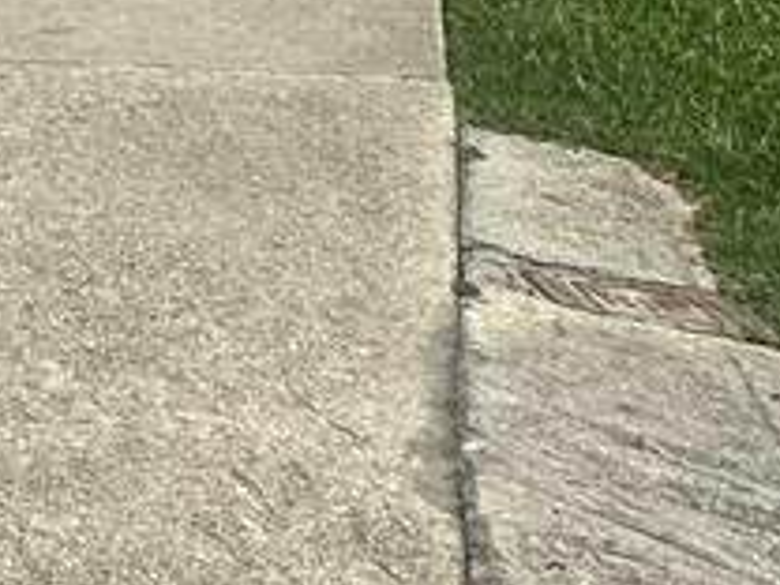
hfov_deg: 15.1
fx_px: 1938
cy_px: -450
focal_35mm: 86
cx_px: -1020
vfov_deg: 15.0
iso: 50
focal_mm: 2.22
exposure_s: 1/3125
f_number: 2.2
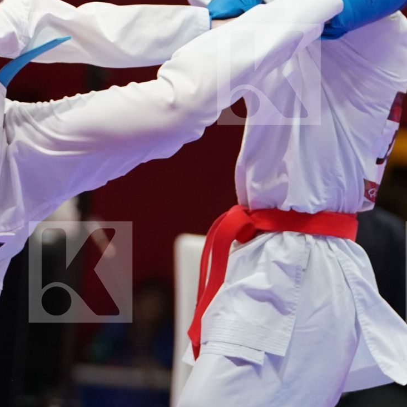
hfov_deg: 2.5
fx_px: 9285
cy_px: 75
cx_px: 81
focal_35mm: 698
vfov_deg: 2.5
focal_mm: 223
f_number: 4
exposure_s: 1/1000
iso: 3200
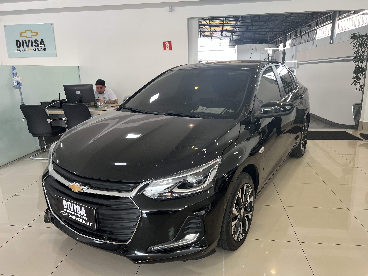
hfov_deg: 67.3
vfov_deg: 53.1
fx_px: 276
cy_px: 138
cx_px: 184
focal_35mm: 26
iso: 100
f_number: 1.5
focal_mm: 5.7
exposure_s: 1/120
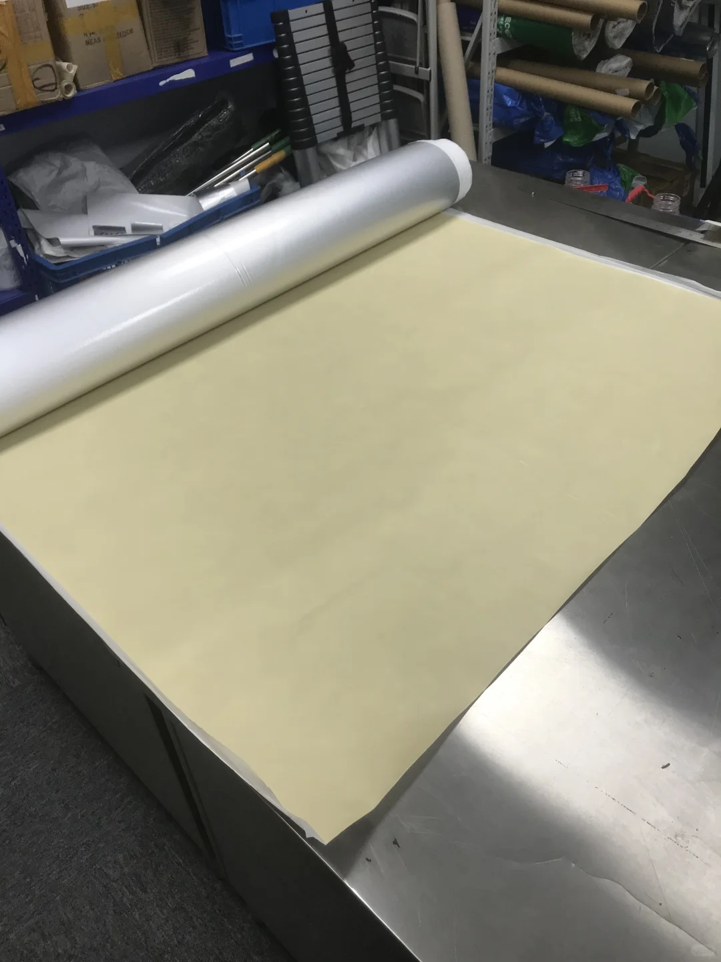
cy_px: 481
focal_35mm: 28
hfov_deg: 49.7
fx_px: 778
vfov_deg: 63.4
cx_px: 360
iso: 25
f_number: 1.8
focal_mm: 3.99
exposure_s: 1/60
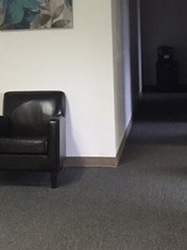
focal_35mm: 79
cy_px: 68
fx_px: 570
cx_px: 49
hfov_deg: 18.5
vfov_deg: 24.5
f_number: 2.2
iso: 200
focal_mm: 4.15
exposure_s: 1/30
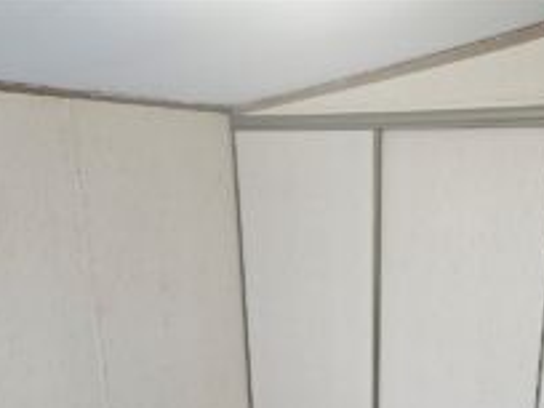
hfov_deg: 41.2
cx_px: 389
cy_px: 397
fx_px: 707
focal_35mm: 45
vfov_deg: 30.2
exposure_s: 1/120
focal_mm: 5.4
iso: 400
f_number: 1.8
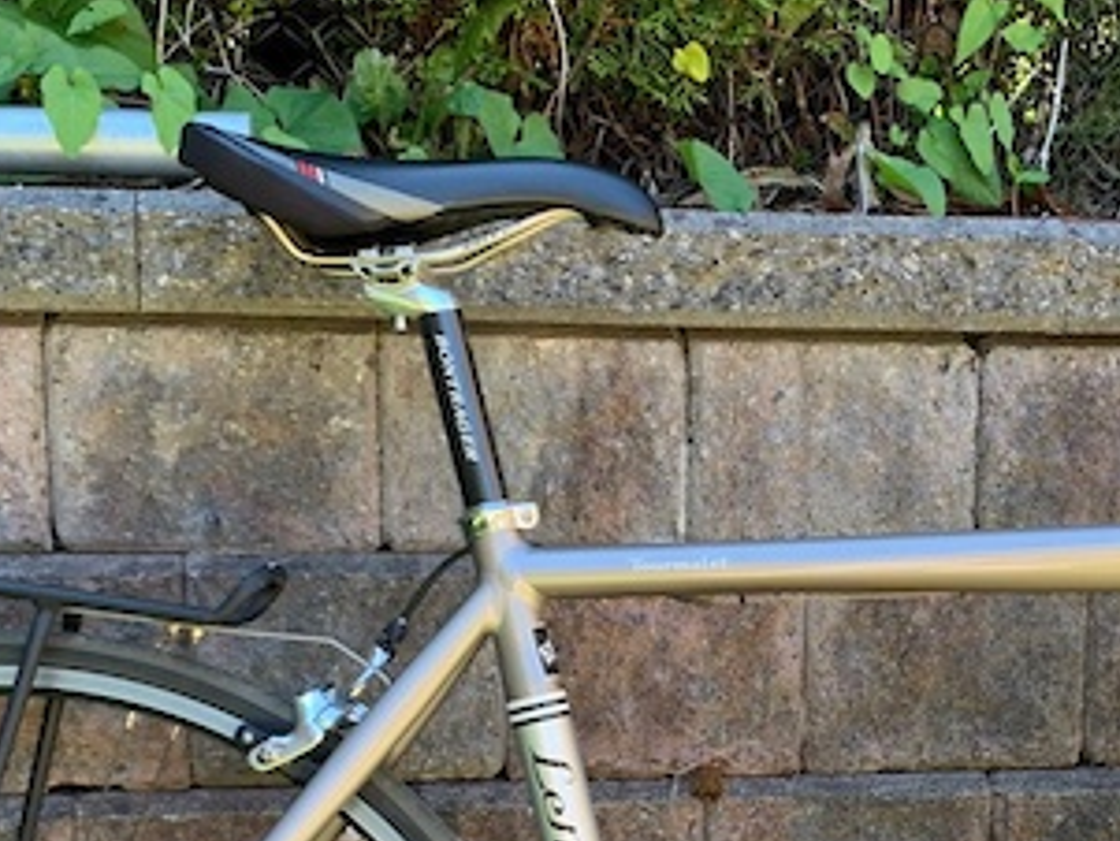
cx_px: 833
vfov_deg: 20.9
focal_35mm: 69
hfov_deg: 27.8
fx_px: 2233
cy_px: 755
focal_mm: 4.25
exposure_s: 1/121
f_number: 1.8
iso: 50
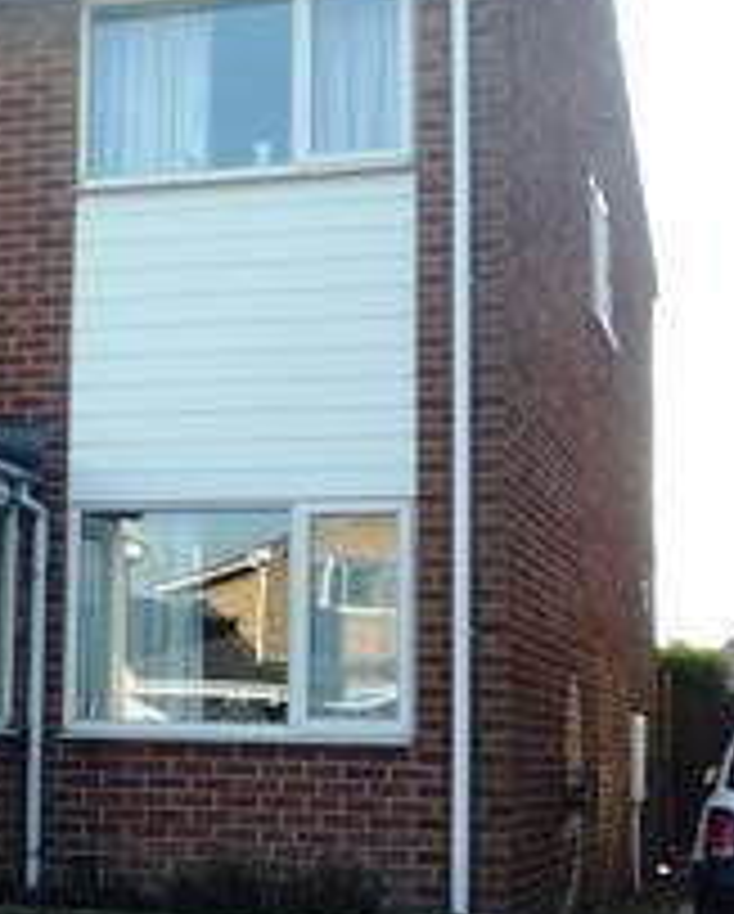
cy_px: 466
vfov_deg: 25.7
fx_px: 2005
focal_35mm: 74
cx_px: 86
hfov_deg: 20.4
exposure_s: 1/200
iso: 100
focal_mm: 5.3
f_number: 4
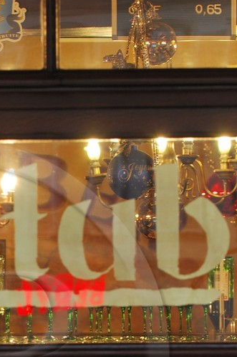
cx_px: -52
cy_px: 361
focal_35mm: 458
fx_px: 4528
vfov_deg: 4.5
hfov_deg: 3.0
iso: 100
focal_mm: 95
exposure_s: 1/2
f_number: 6.3
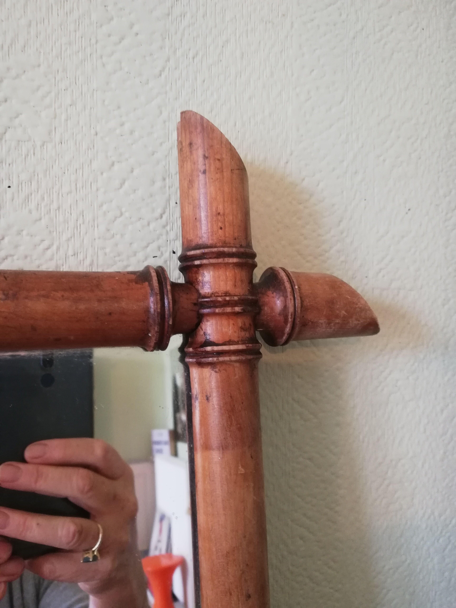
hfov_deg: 51.4
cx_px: 228
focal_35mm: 27
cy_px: 304
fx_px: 474
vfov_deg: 65.3
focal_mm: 3.81
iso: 500
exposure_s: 1/20
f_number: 2.2
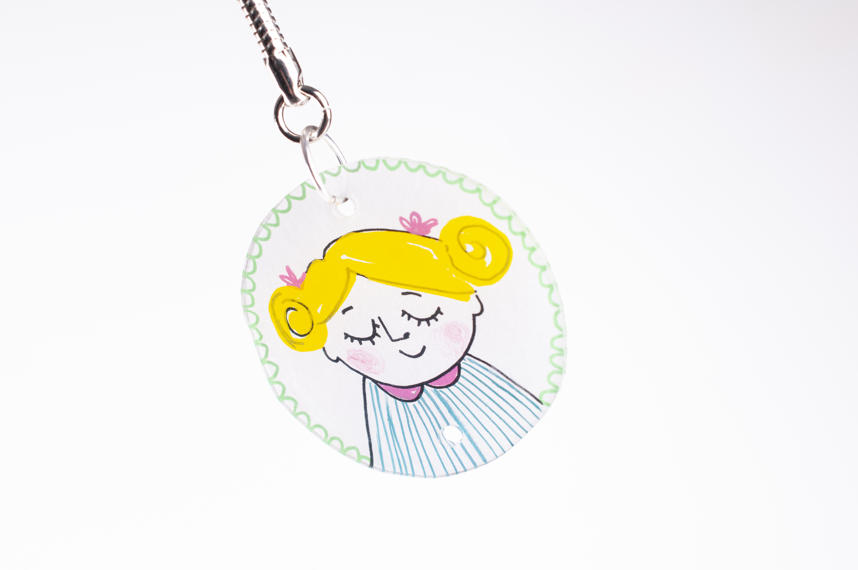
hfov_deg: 33.4
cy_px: 285
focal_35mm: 60
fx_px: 1428
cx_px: 429
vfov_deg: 22.6
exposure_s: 1/200
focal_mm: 40
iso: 200
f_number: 7.1
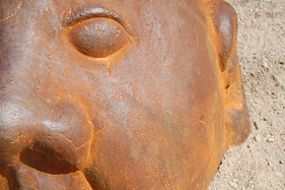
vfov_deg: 8.6
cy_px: 82
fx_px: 1266
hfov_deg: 12.7
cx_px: 22
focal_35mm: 160
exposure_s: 1/400
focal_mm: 50
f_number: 10
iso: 200
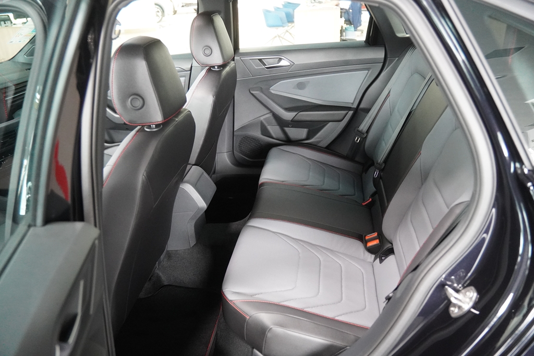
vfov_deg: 45.7
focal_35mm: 28
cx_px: 267
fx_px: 423
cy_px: 178
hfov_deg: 64.5
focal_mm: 19
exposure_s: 1/160
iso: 4000
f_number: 2.8
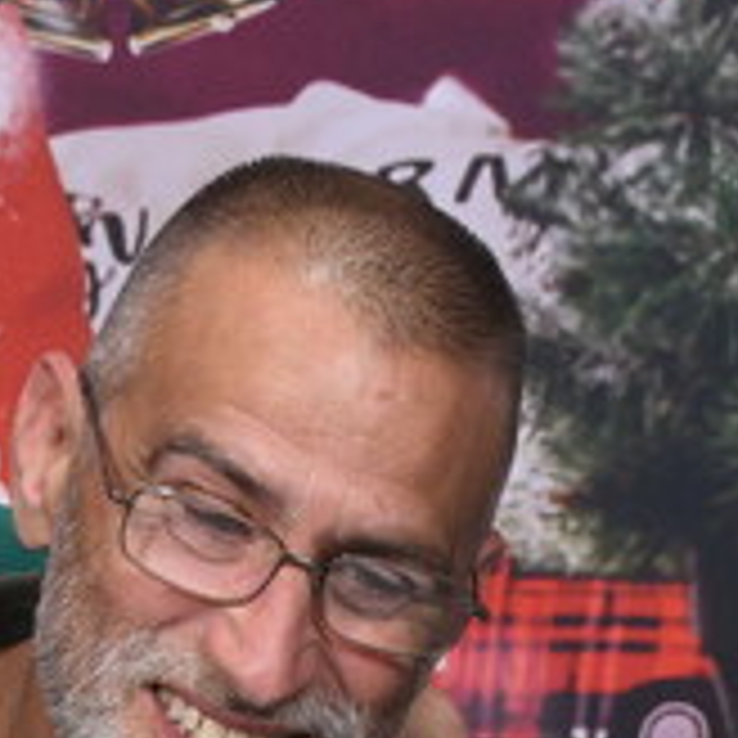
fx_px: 5524
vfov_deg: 7.4
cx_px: 493
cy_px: 1366
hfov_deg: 7.6
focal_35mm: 229
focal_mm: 29
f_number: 6.3
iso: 640
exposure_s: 1/125
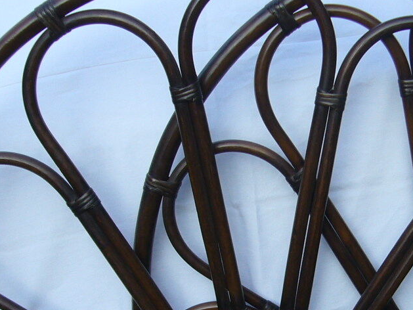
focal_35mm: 89
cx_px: 334
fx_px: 1062
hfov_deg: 21.7
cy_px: 294
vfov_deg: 16.3
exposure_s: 1/160
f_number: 2.8
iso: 80
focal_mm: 5.8
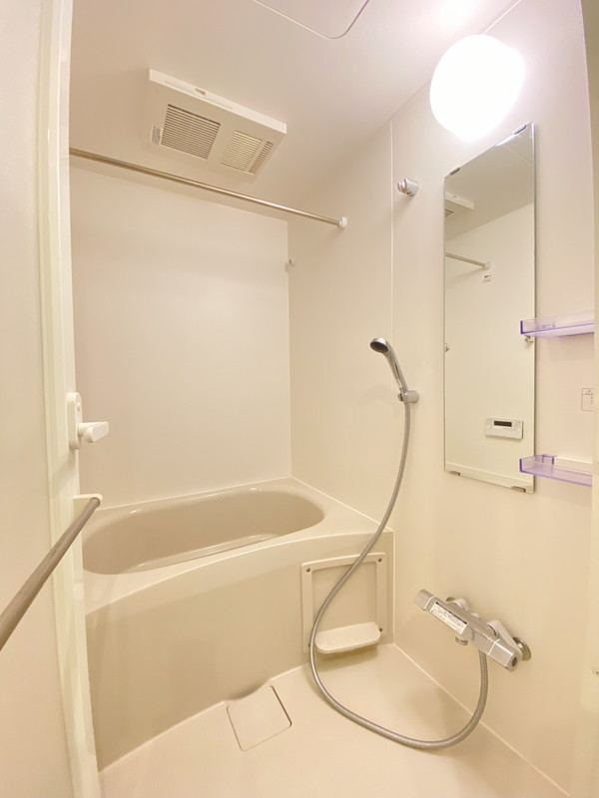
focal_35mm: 13
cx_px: 300
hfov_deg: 89.9
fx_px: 300
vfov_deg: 106.2
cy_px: 399
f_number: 2.4
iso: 200
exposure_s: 1/50
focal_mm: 1.54
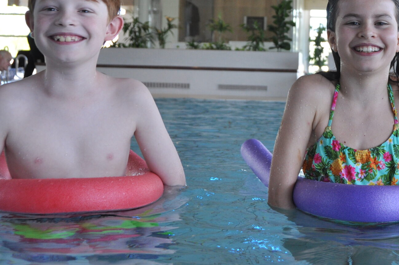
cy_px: 63
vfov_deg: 20.7
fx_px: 719
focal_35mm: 65
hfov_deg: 30.1
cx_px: 334
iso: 400
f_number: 5
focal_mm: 22
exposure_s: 1/100
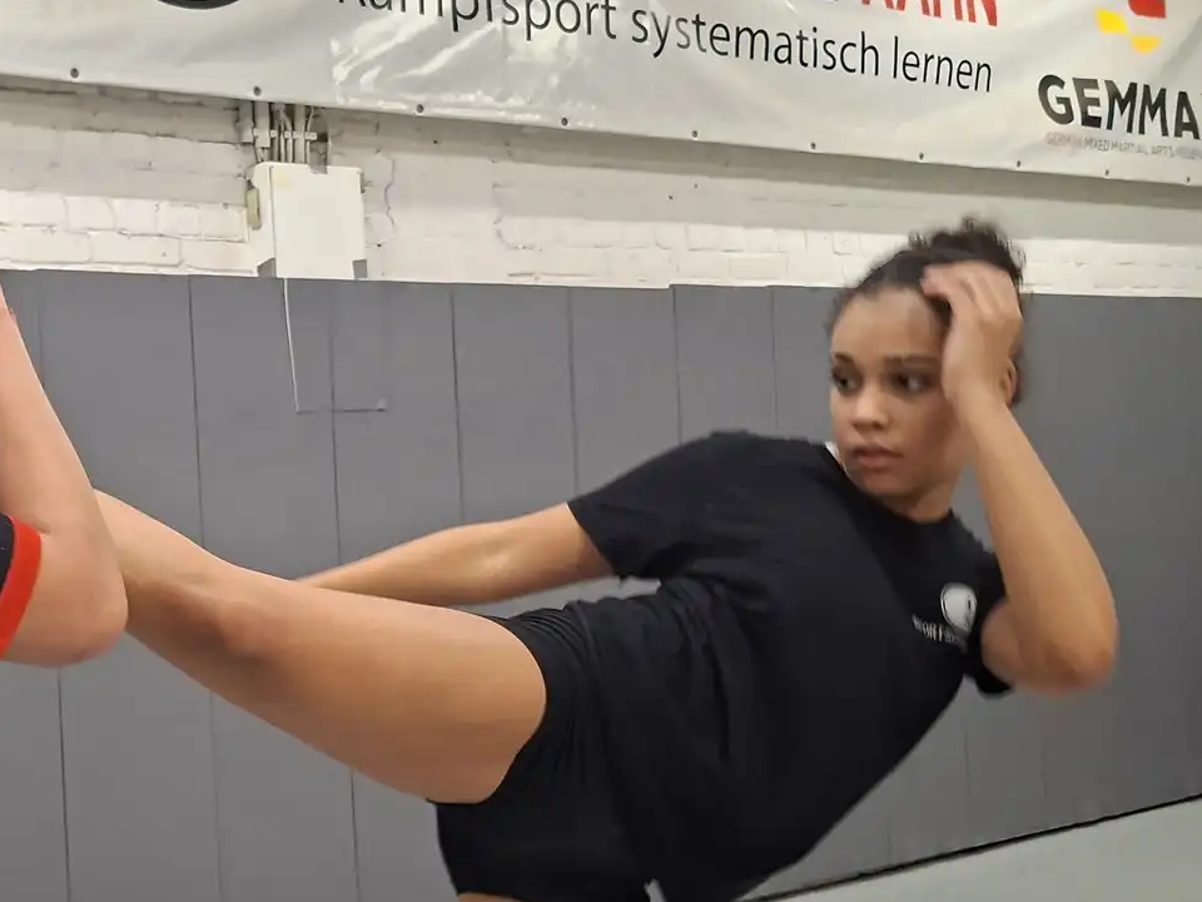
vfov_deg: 31.4
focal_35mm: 46
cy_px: 536
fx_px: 1597
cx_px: 255
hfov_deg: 39.7
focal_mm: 5.54
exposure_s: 1/50
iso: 250
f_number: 1.8
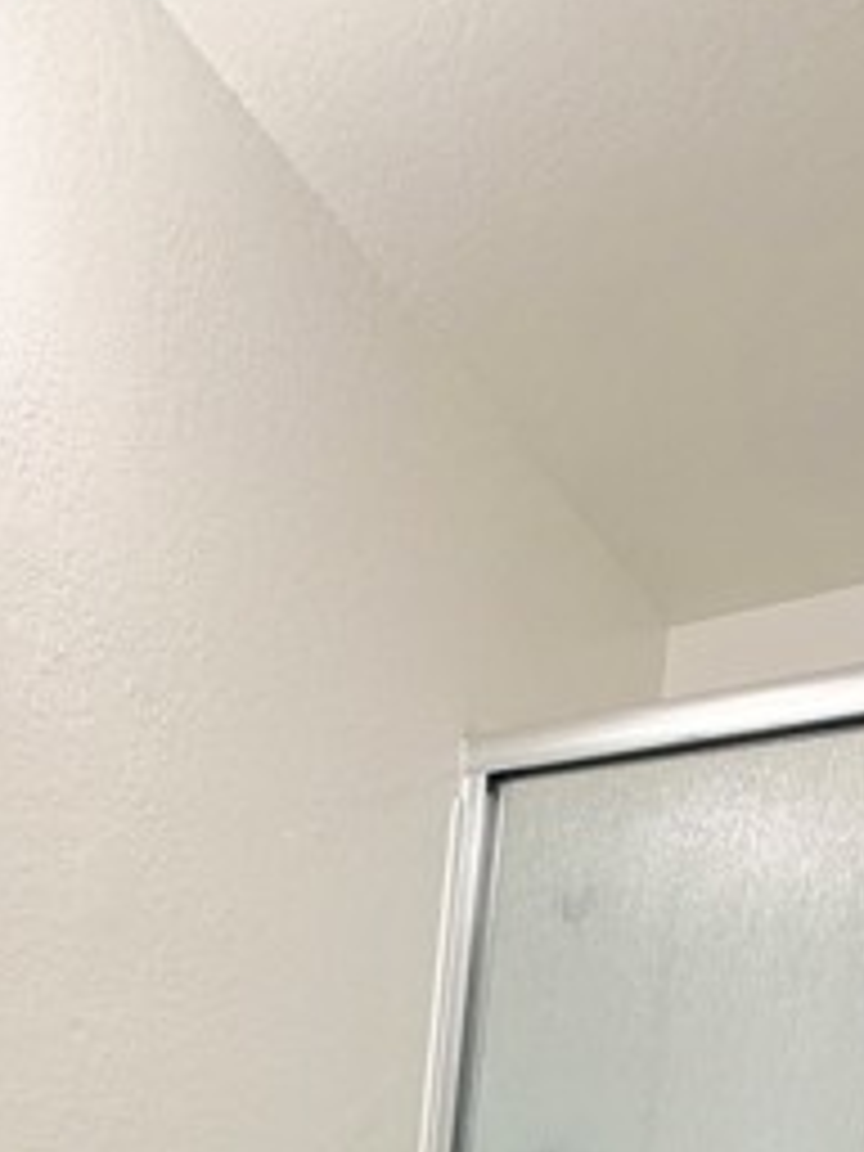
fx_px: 1165
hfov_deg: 40.3
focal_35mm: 35
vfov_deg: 41.7
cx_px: 310
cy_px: 1269
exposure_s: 1/120
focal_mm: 2.22
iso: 200
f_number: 2.2
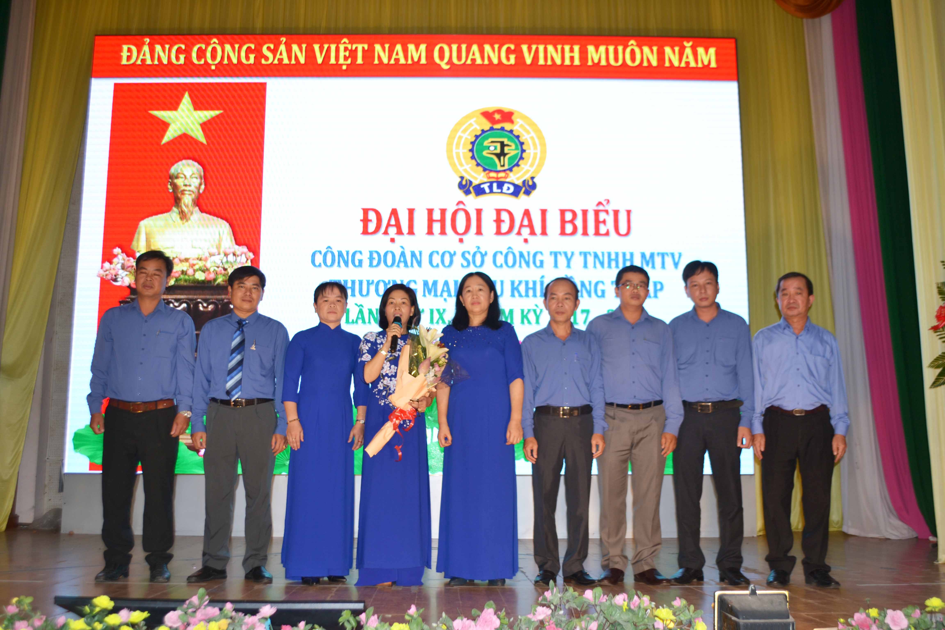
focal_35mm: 33
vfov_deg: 40.0
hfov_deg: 57.2
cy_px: 315
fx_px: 866
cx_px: 472
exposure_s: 1/30
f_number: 4
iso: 125
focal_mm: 22
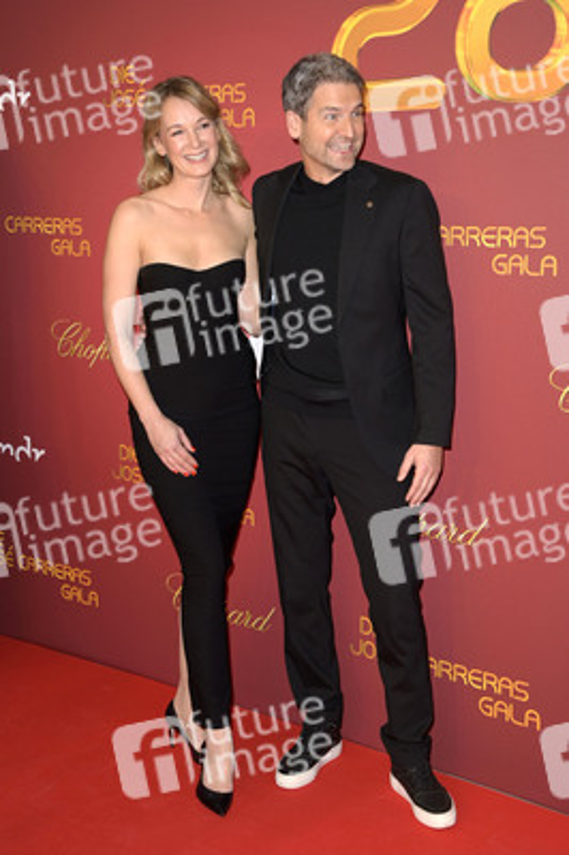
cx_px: 284
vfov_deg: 39.6
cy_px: 428
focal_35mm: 50
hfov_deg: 26.9
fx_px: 1187
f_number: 5.6
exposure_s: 1/200
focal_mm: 50
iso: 640
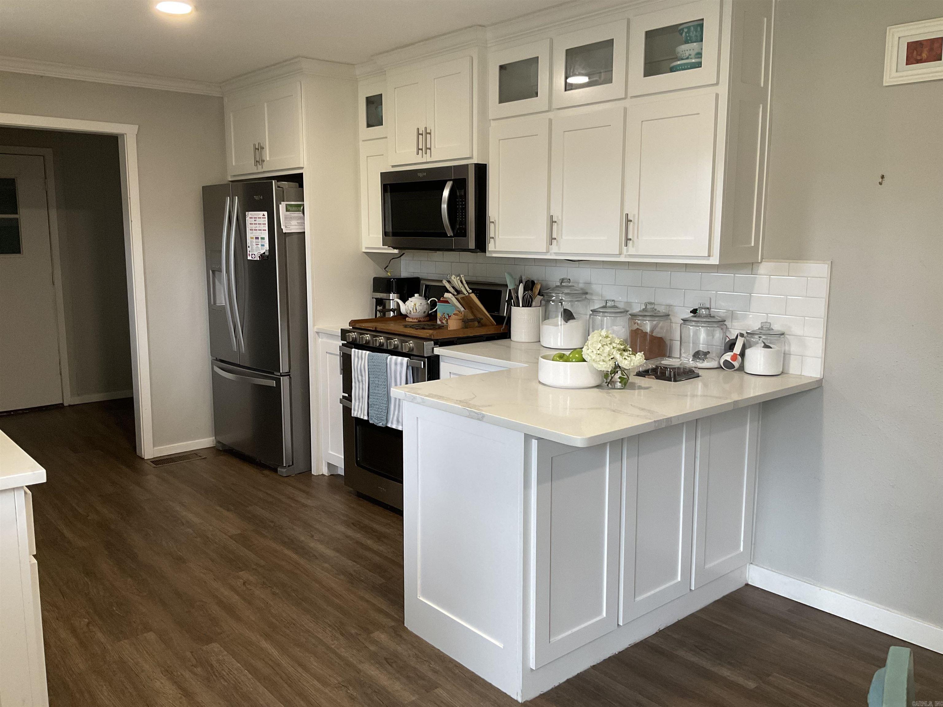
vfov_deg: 48.2
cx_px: 472
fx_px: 790
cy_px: 354
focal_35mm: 29
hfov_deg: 61.7
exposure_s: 1/60
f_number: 1.8
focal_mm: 3
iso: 100
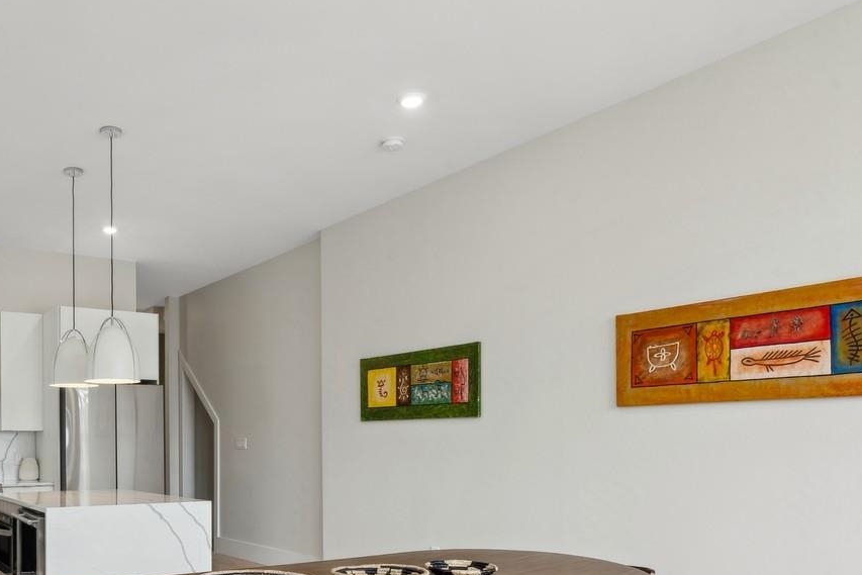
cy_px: 447
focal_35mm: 30
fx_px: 718
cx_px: 213
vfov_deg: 42.0
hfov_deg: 58.6
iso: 100
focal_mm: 16
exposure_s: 1/6
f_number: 11
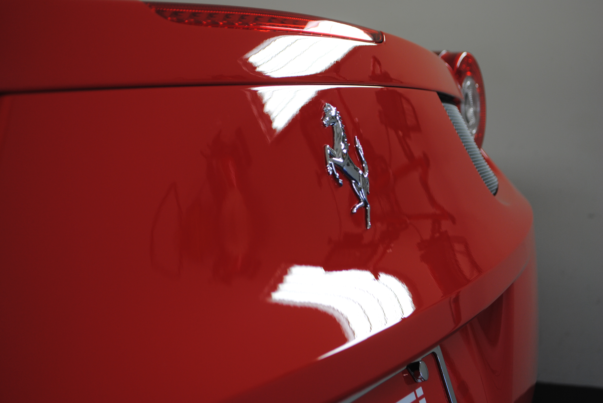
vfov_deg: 20.7
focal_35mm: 66
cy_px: 202
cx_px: 302
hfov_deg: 30.5
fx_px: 1107
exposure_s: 1/80
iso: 200
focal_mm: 44
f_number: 5.3
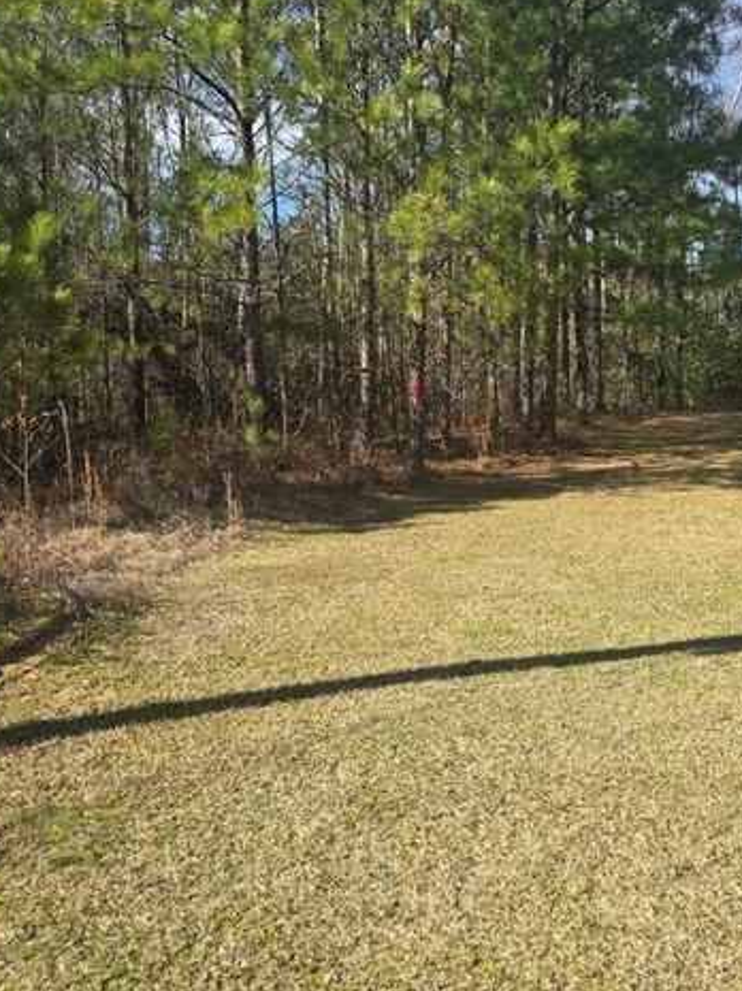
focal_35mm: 33
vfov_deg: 54.8
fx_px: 944
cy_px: 376
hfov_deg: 42.5
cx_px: 469
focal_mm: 6.3
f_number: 1.7
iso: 12
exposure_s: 1/440
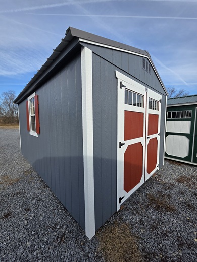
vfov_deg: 106.2
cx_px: 98
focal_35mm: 13
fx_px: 99
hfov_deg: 89.9
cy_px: 131
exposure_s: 1/2000
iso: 64
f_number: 1.9
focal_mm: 2.2
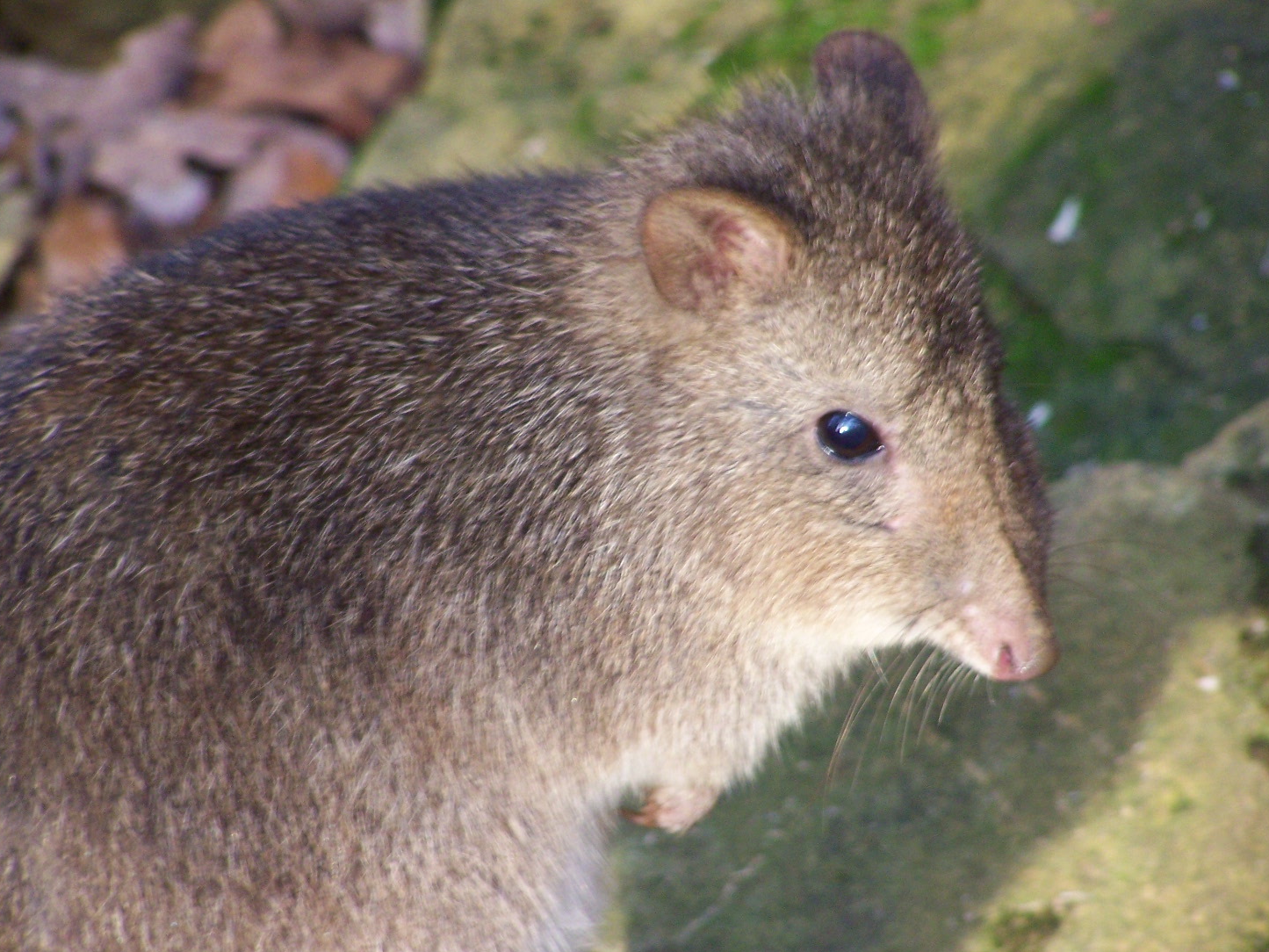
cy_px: 506
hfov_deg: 5.6
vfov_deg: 4.2
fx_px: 12868
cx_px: 647
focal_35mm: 351
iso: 160
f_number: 3.4
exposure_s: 1/25
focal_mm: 52.6
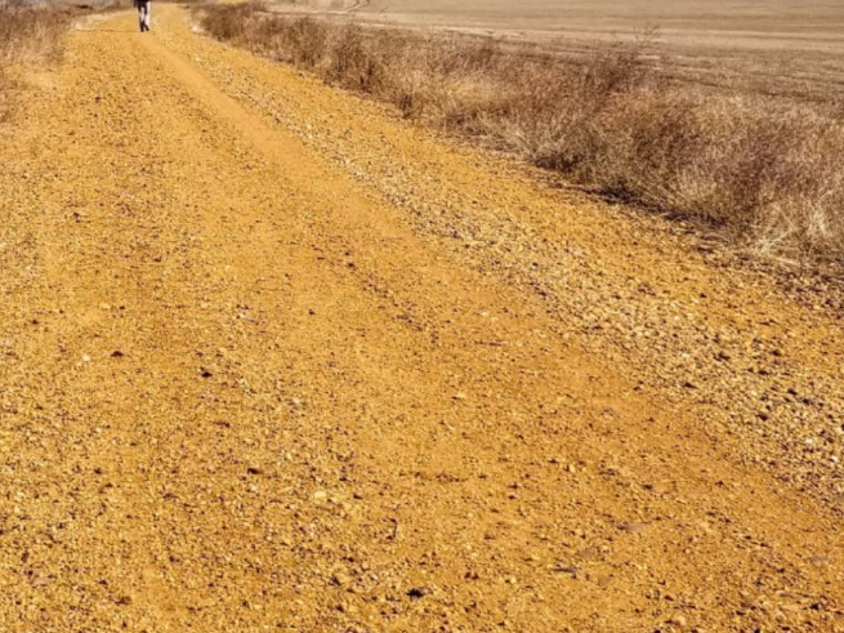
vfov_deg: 18.2
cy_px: 104
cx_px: 258
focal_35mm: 80
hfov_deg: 24.3
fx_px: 1950
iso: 50
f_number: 1.7
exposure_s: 1/3336
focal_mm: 4.3
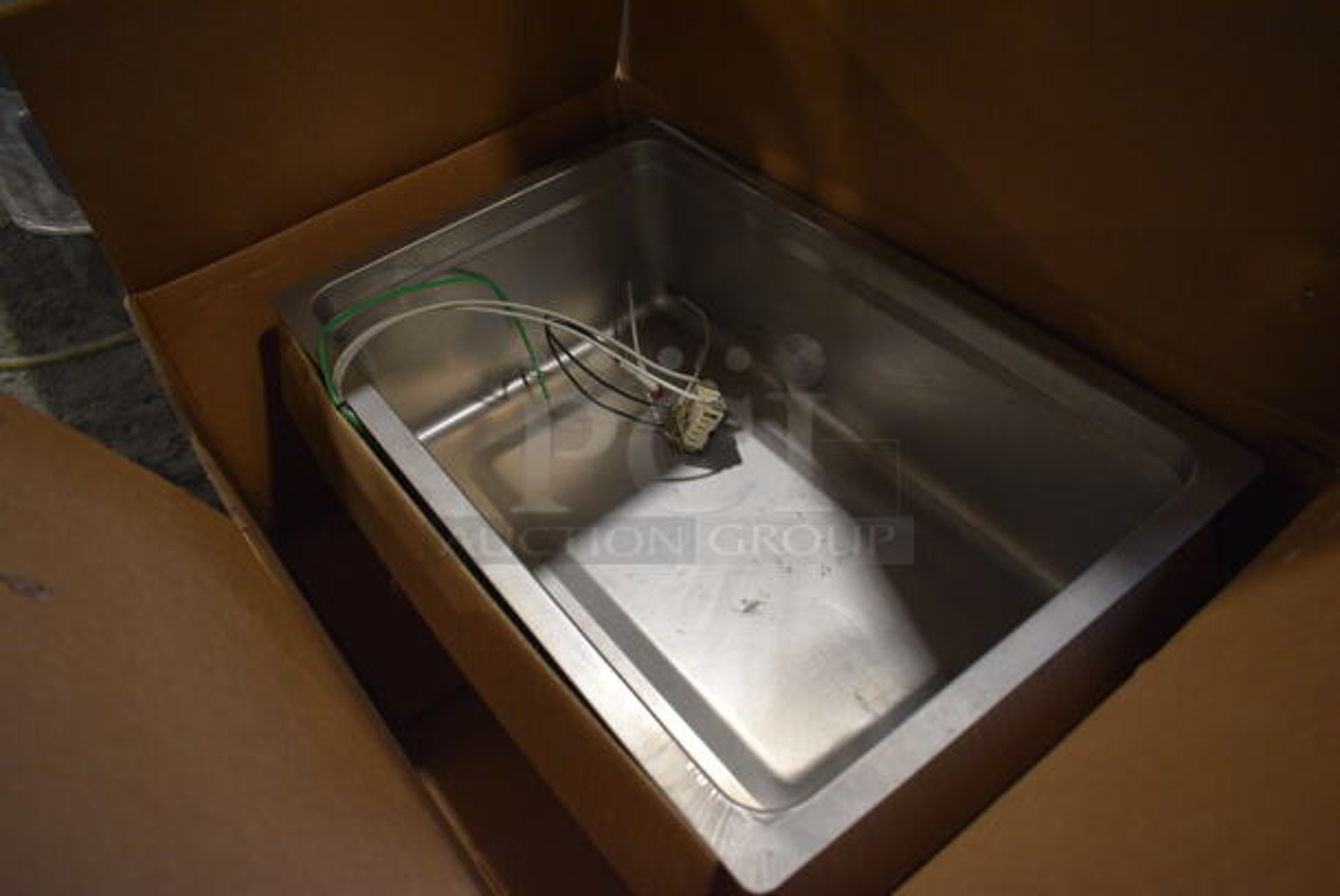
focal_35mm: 27
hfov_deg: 67.3
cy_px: 448
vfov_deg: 48.0
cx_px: 670
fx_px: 1006
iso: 800
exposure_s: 1/200
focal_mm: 18
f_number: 3.5
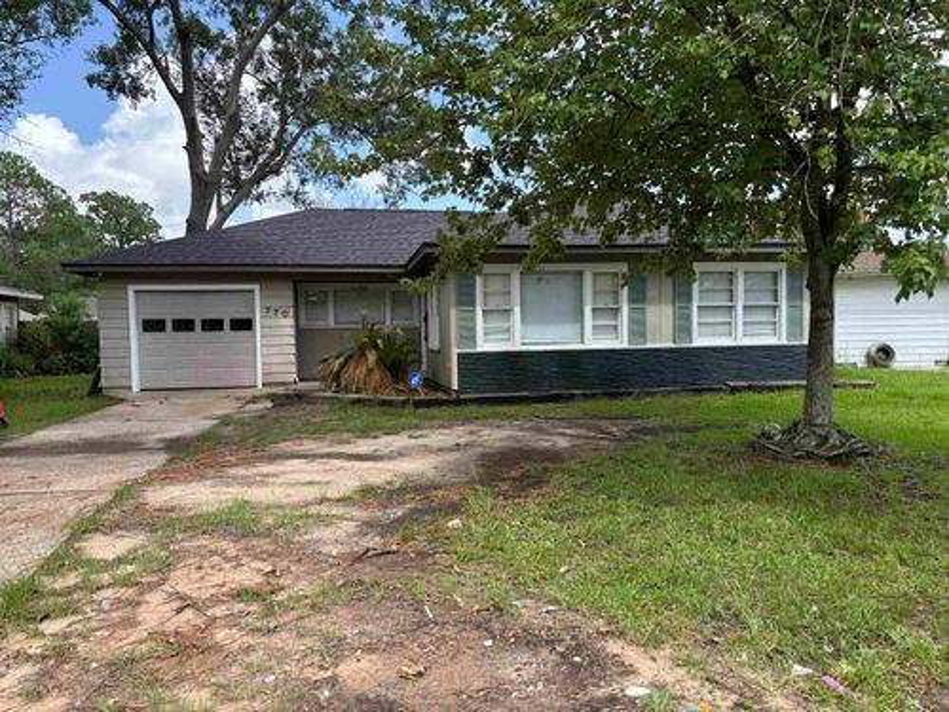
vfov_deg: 53.1
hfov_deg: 67.3
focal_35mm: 26
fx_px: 713
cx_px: 474
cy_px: 356
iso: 50
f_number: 1.6
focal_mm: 5.96
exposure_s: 1/858
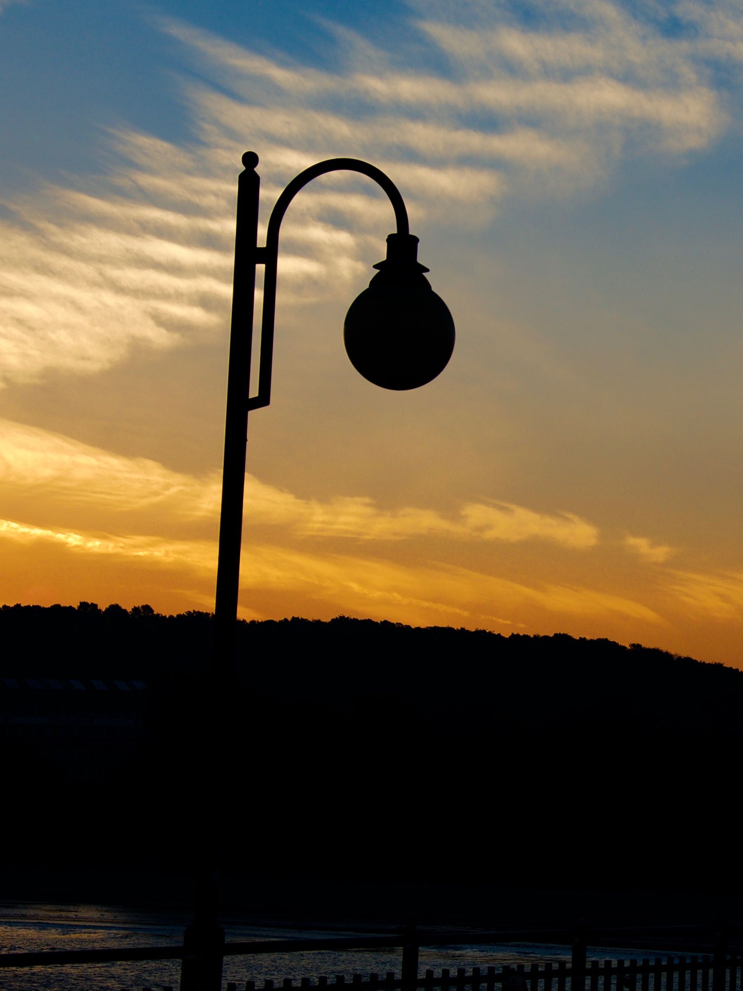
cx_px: 742
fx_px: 3259
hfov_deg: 12.8
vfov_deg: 17.3
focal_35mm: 114
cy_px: 538
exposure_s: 1/100
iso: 200
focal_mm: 45
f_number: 10
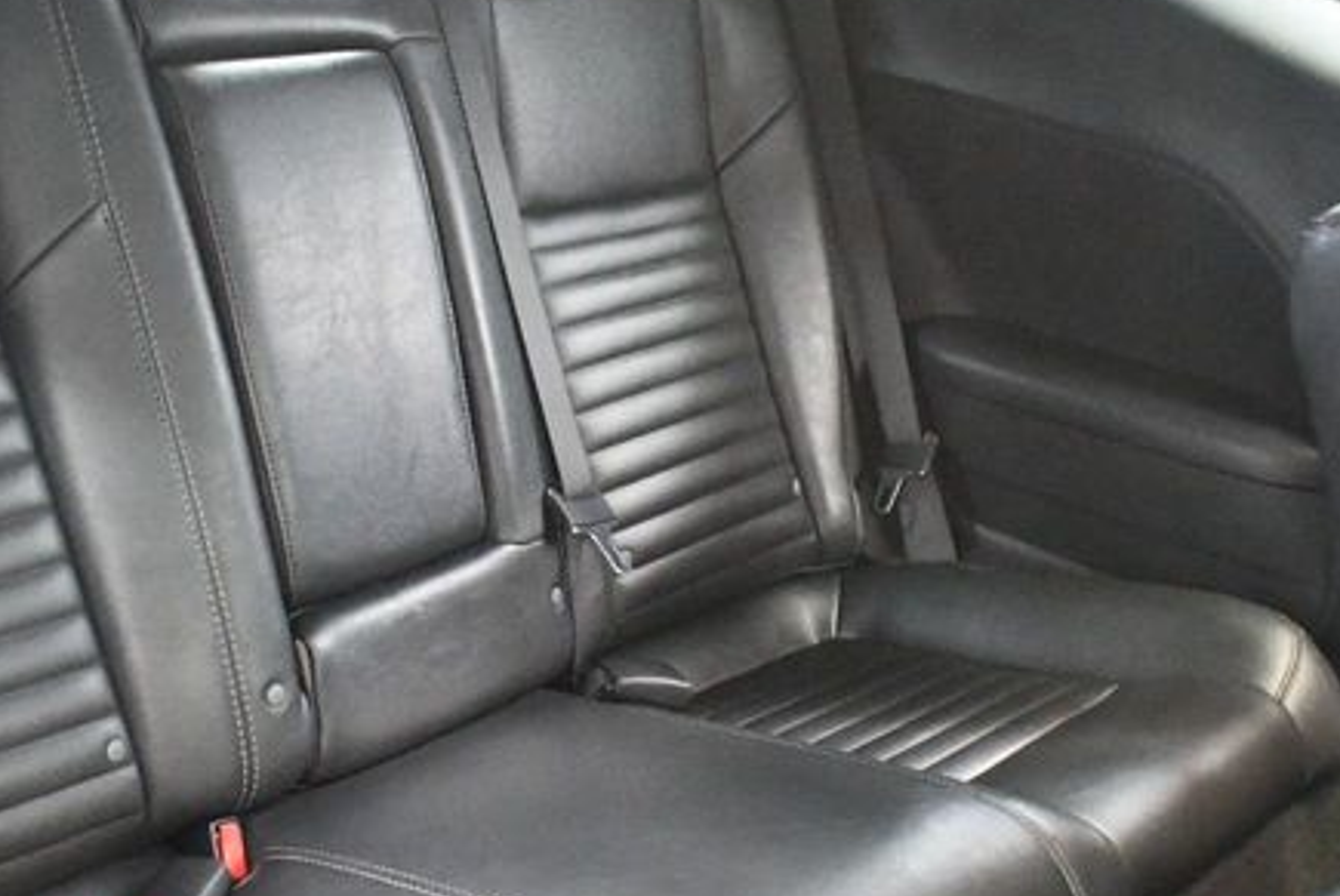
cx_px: 576
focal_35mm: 53
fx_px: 1975
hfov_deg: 37.4
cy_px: 614
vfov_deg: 25.4
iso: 11400
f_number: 3.5
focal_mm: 18
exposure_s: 1/60
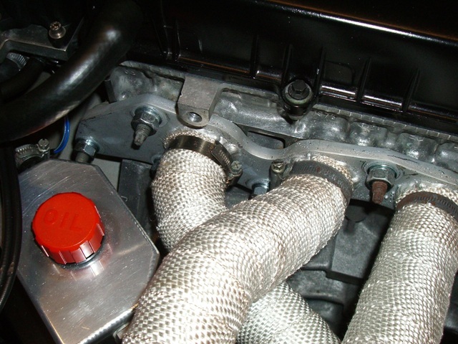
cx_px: 229
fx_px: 648
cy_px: 172
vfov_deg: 29.7
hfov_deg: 38.9
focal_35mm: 49
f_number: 3.1
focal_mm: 8.2
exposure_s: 1/60
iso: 200
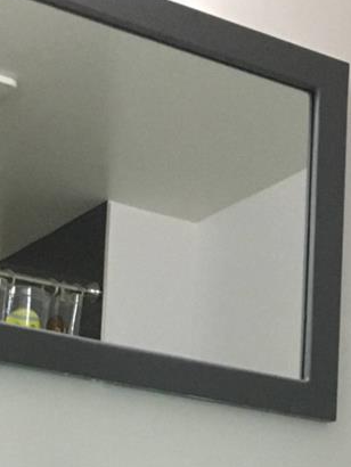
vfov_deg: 17.4
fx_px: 1432
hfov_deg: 13.9
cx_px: 276
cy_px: 605
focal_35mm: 106
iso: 250
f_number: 2.2
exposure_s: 1/15
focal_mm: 4.15
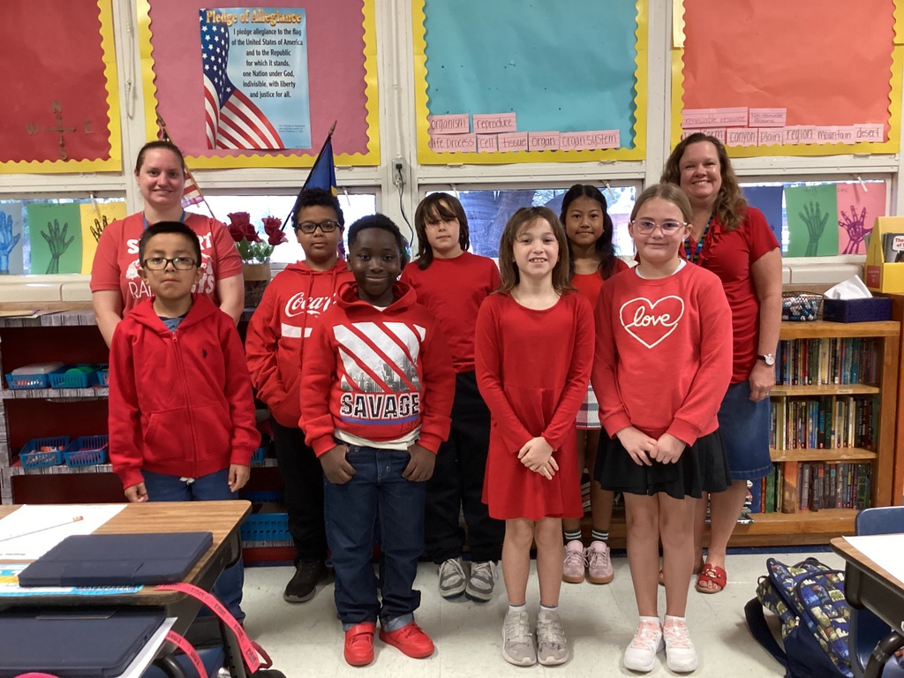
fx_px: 810
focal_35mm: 31
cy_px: 339
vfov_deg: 45.4
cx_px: 452
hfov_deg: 58.4
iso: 250
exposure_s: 1/50
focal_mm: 3.3
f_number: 2.4
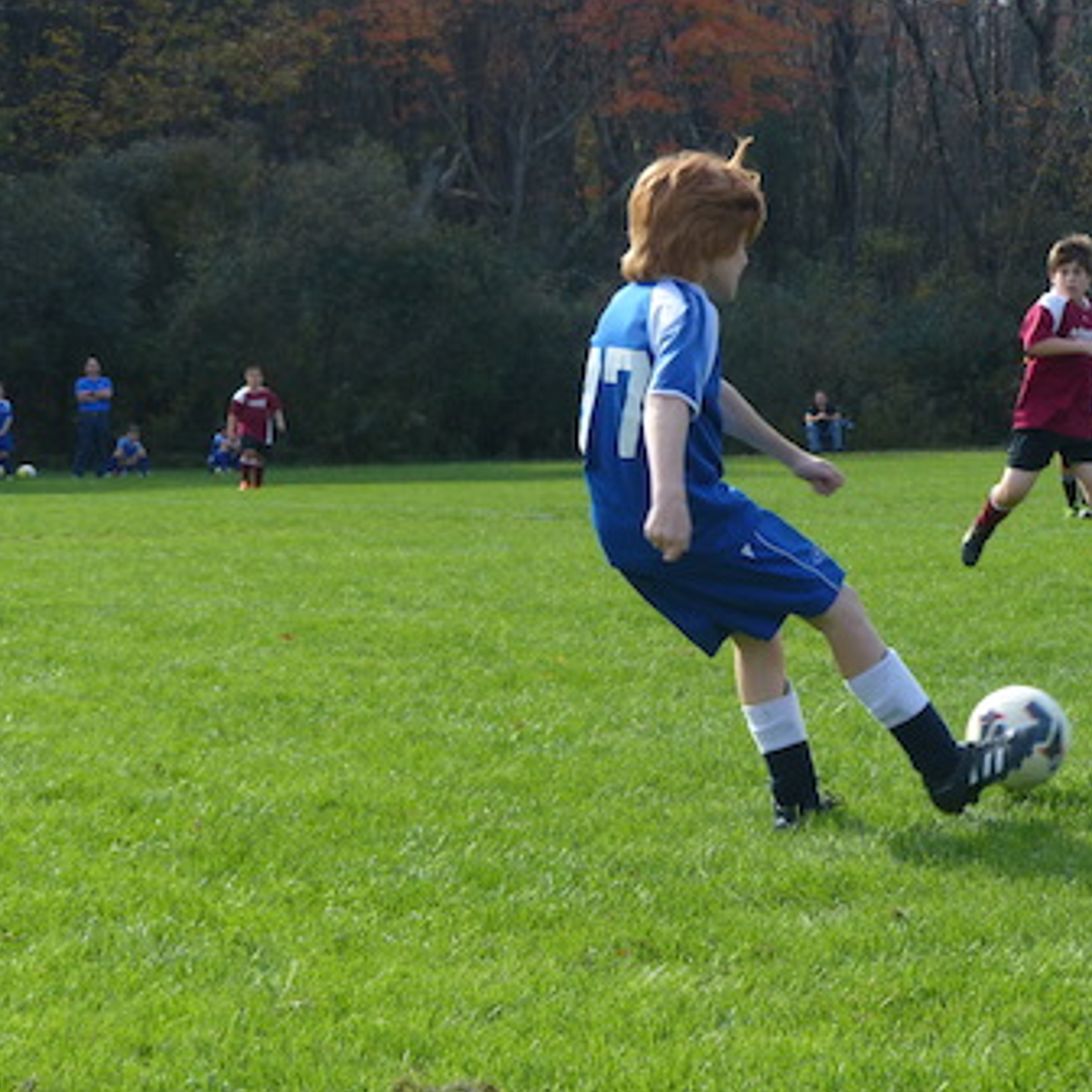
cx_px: 652
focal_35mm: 101
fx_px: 3605
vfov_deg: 17.2
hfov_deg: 17.2
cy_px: 582
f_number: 2.8
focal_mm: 13
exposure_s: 1/500
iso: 200
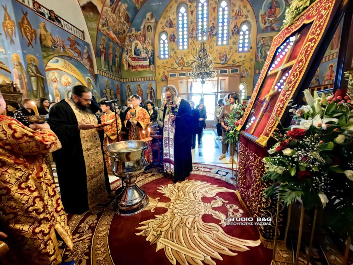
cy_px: 132
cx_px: 176
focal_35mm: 13
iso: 400
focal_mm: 1.76
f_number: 2.2
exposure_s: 1/50
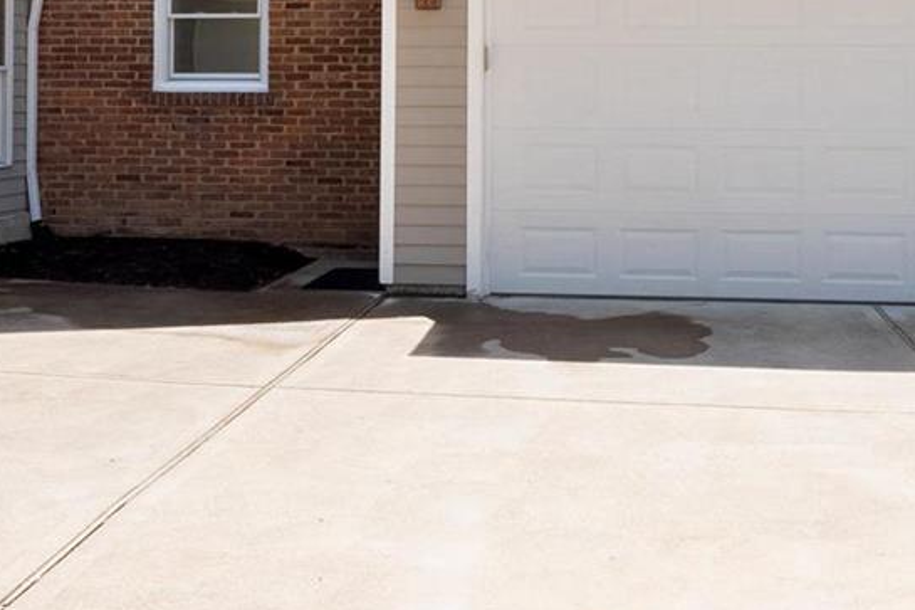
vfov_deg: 27.7
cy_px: 74
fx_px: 1194
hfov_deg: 41.9
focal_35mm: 47
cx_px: 499
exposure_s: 1/125
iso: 400
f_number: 10
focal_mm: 8
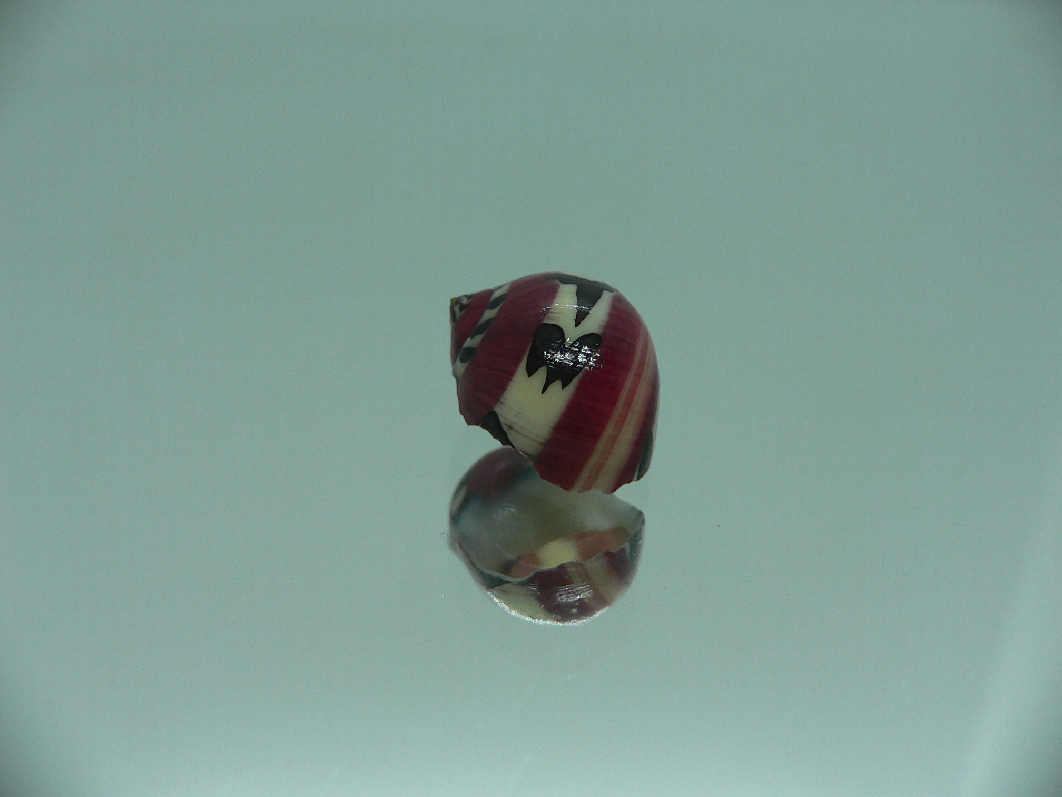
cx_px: 531
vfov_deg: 40.7
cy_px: 398
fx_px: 1074
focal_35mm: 35
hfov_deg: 52.6
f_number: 2.8
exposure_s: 1/80
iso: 80
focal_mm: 4.6
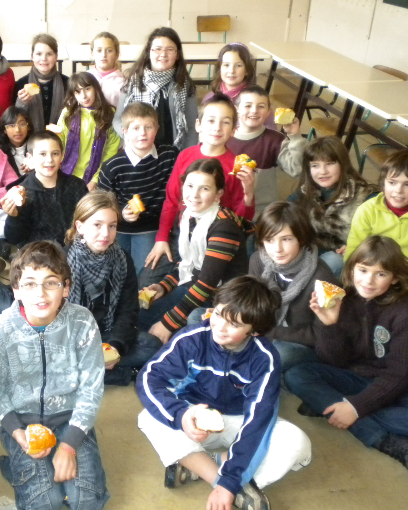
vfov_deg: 38.0
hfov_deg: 29.9
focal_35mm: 49
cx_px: 62
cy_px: 241
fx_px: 740
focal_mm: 6.3
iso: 400
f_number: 3.1
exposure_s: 1/30
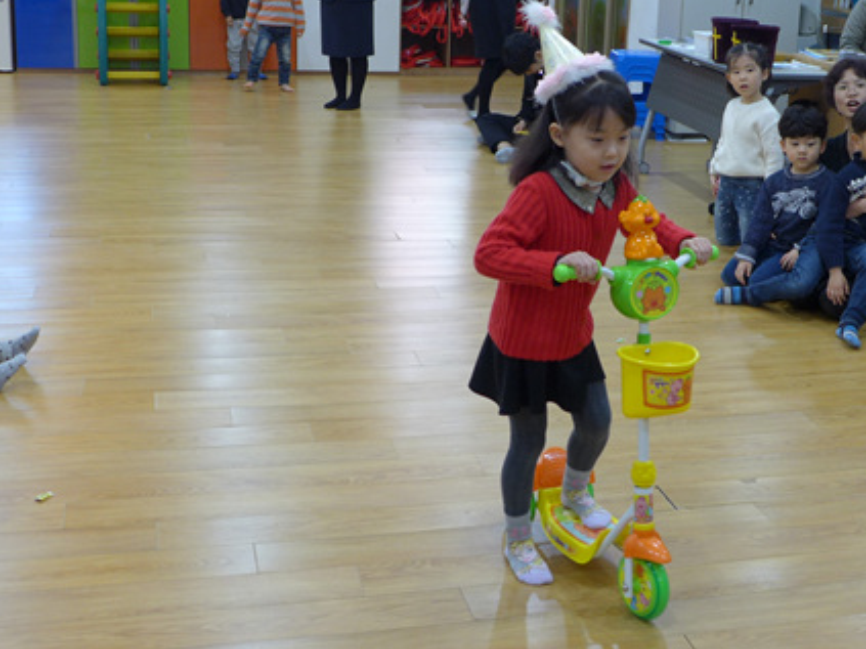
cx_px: 573
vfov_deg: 26.1
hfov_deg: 34.1
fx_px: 1401
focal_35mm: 56
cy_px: 272
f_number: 1.7
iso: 100
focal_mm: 7.3
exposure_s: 1/80
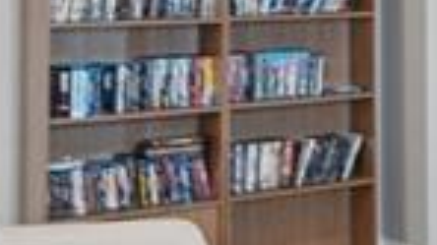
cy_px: -44
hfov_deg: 15.1
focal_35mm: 113
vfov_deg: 10.6
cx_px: 901
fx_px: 1304
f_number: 13
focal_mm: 15.5
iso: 100
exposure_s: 1.6
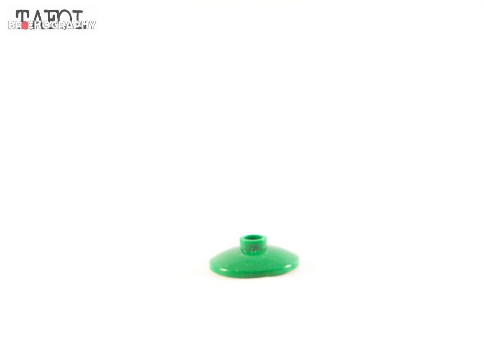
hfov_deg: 18.7
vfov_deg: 14.1
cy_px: 182
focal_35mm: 105
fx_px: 1468
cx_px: 242
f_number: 3.6
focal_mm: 17.5
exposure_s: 1/60
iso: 400
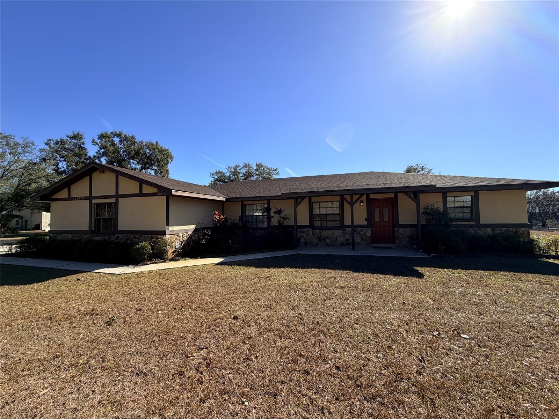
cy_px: 210
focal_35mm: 14
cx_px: 280
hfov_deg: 102.1
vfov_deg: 85.7
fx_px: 226
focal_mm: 2.22
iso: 20
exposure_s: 1/779
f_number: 2.2
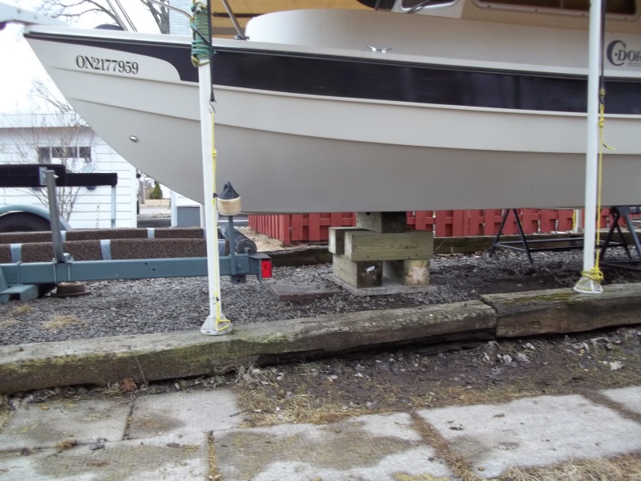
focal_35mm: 32
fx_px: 593
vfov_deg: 44.2
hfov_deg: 56.8
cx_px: 320
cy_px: 240
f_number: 2.9
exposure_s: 1/50
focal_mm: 5.7
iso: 64
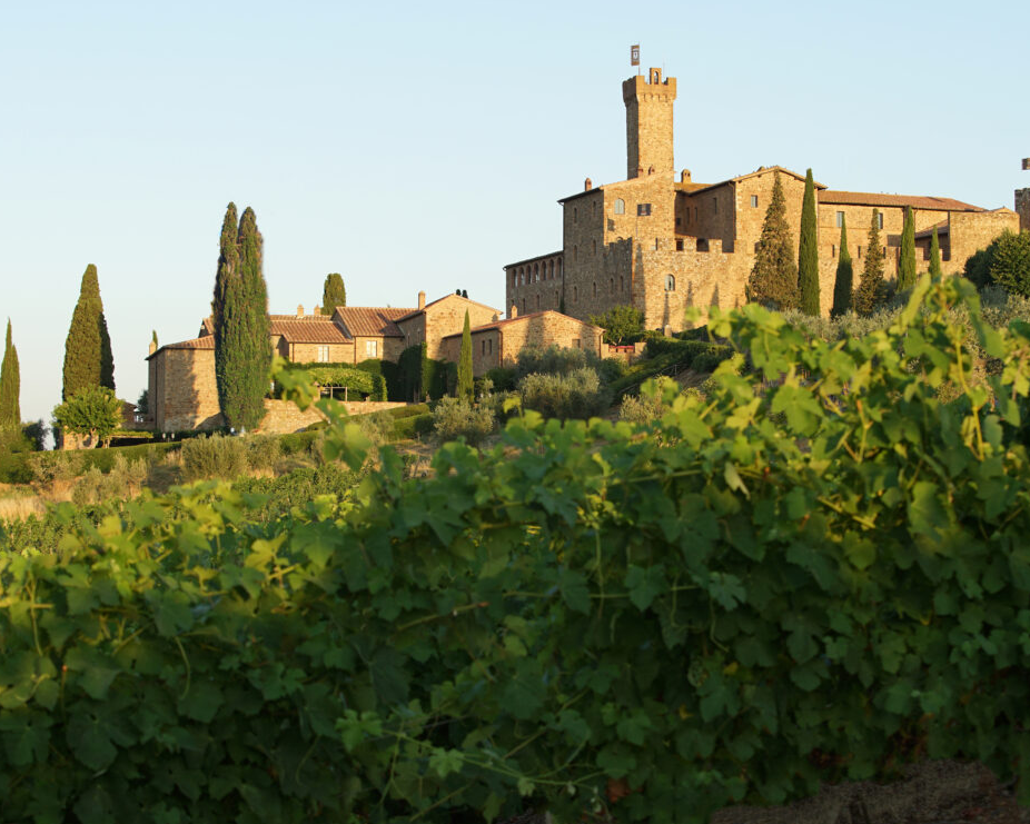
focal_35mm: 83
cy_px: 403
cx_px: 547
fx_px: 2530
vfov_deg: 18.5
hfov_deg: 23.0
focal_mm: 70
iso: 200
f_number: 6.3
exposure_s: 1/200
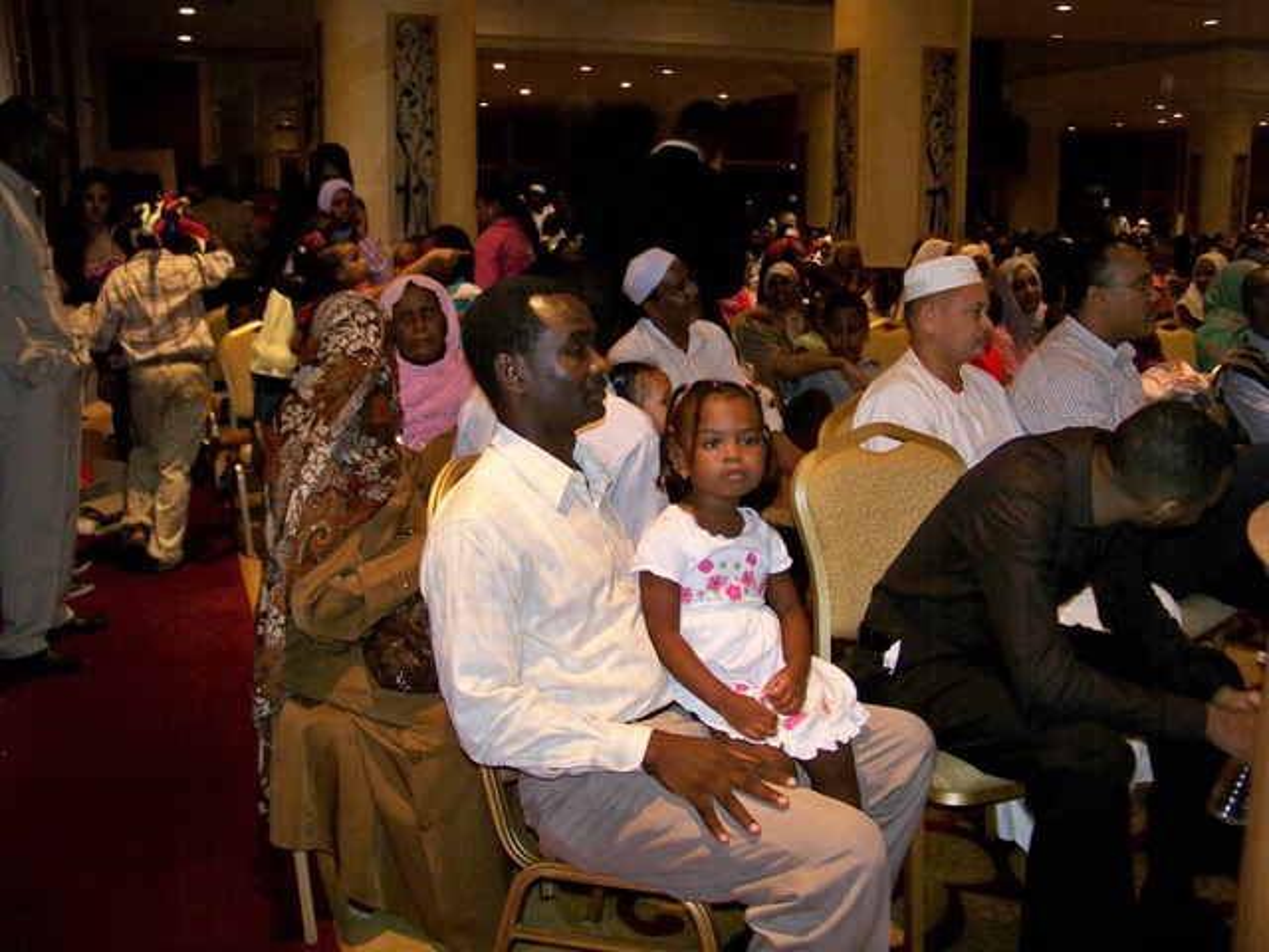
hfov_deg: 55.4
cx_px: 634
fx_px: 1210
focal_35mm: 33
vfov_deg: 42.9
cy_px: 476
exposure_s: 1/30
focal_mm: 5.85
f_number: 2.8
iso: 200
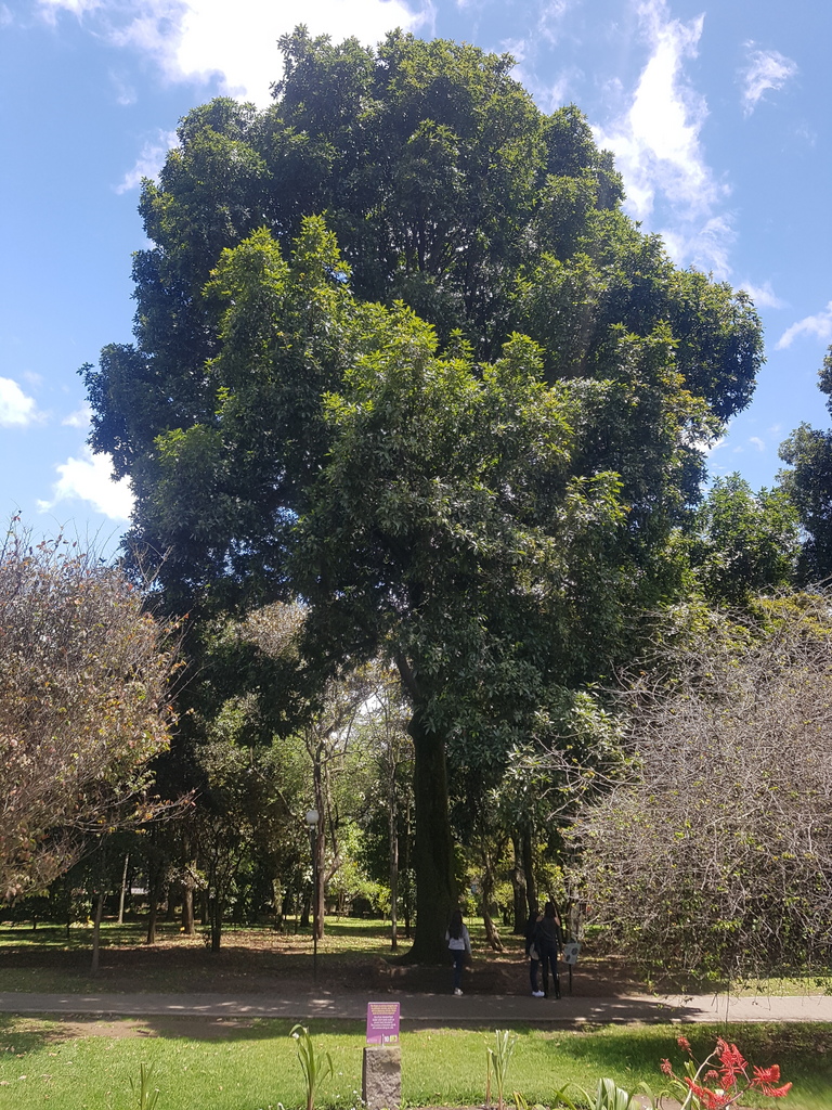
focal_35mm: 26
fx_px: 833
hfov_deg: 53.1
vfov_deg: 67.3
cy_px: 555
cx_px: 416
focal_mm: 4.2
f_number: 1.7
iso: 50
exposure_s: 1/984
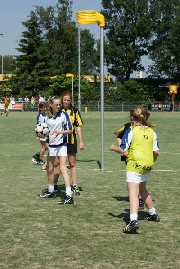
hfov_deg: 25.8
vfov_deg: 37.9
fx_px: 394
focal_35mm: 52
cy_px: 134
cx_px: 90
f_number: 8
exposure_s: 1/500
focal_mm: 35
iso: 100
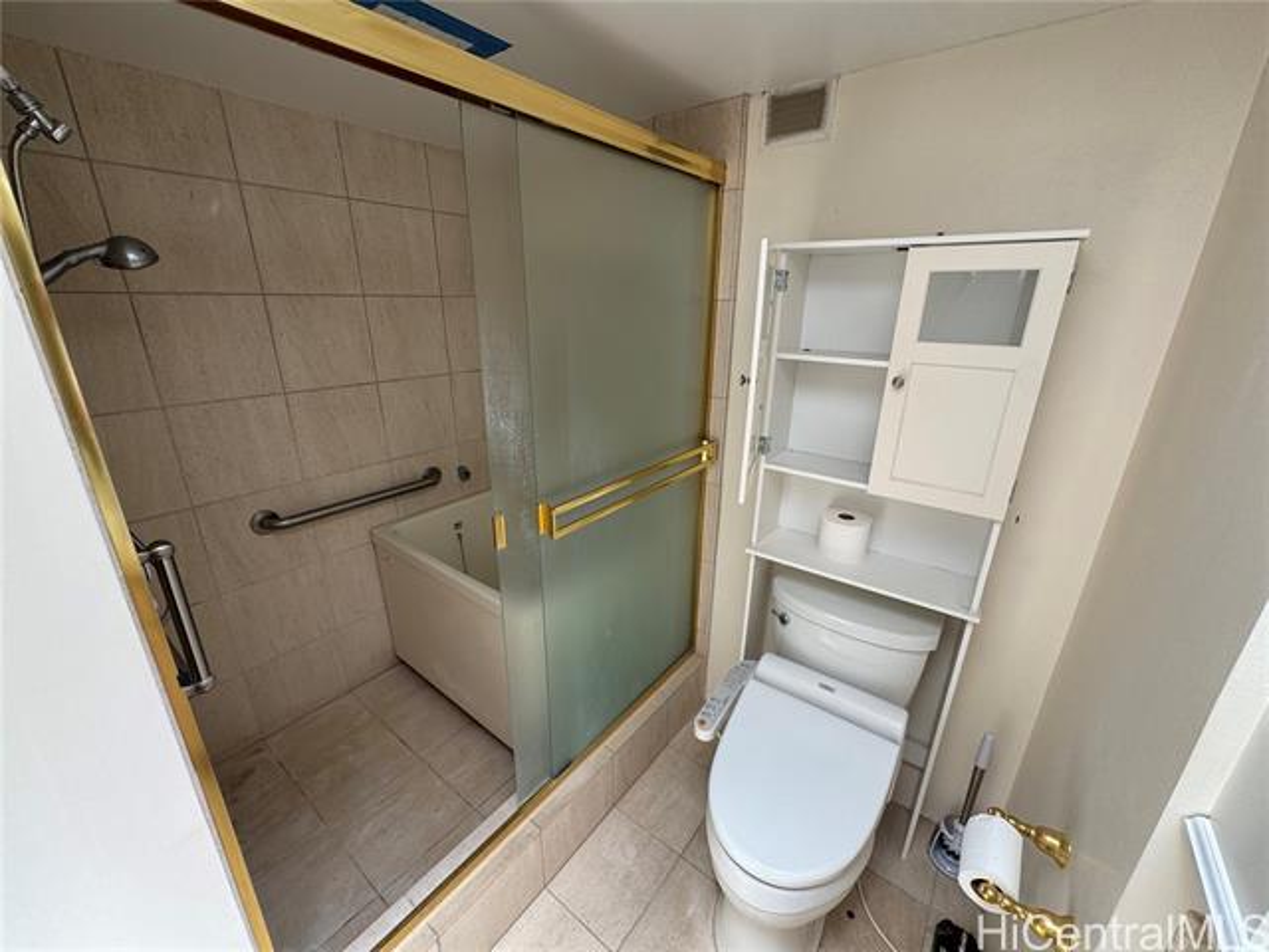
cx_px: 634
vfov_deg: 85.7
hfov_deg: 102.1
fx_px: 513
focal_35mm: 14
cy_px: 476
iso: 40
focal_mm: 2.22
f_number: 2.2
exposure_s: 1/195
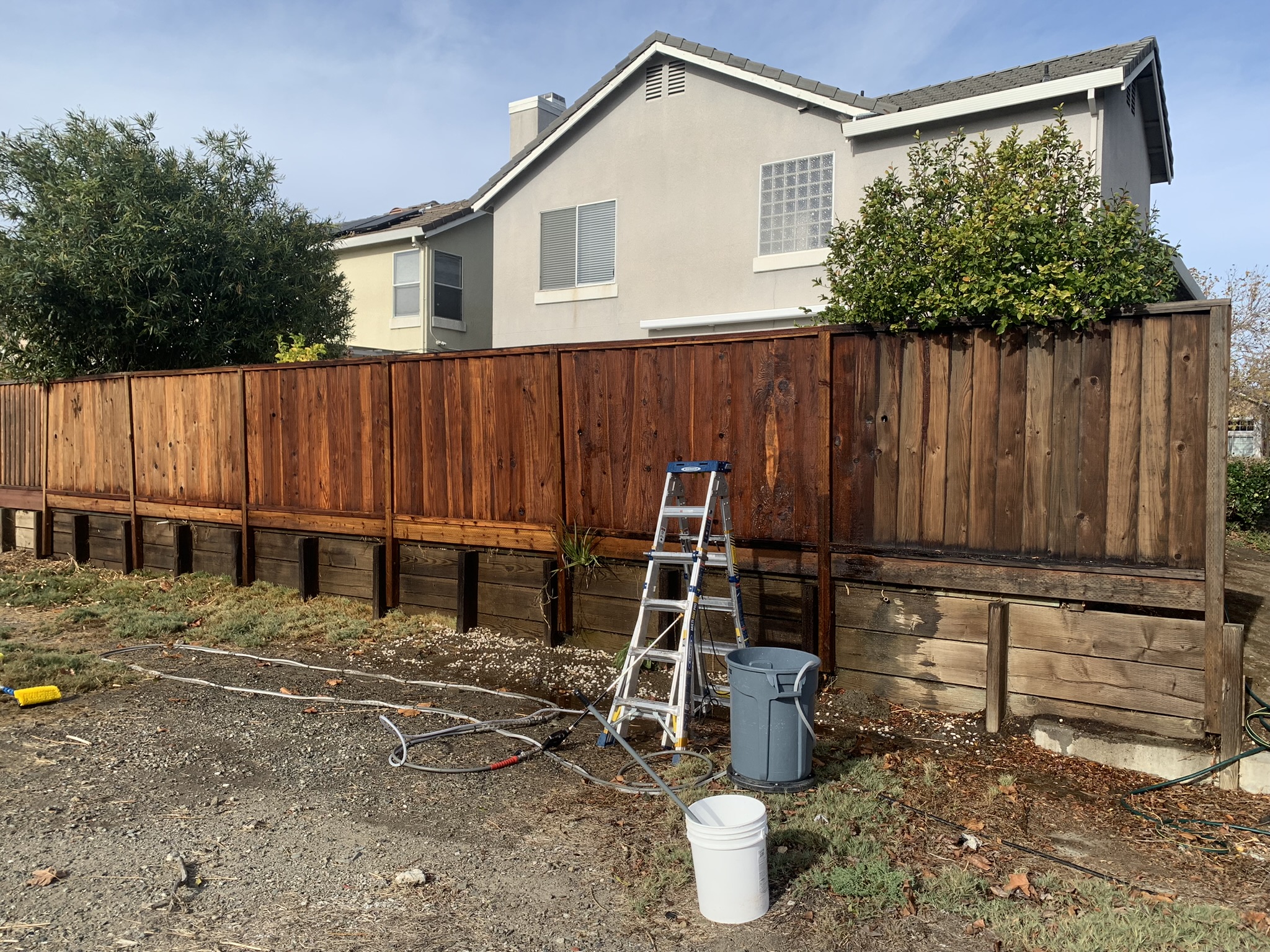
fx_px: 954
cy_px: 476
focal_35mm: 26
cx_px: 635
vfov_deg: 53.1
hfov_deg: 67.3
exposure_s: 1/1812
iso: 25
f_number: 1.8
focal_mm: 4.25
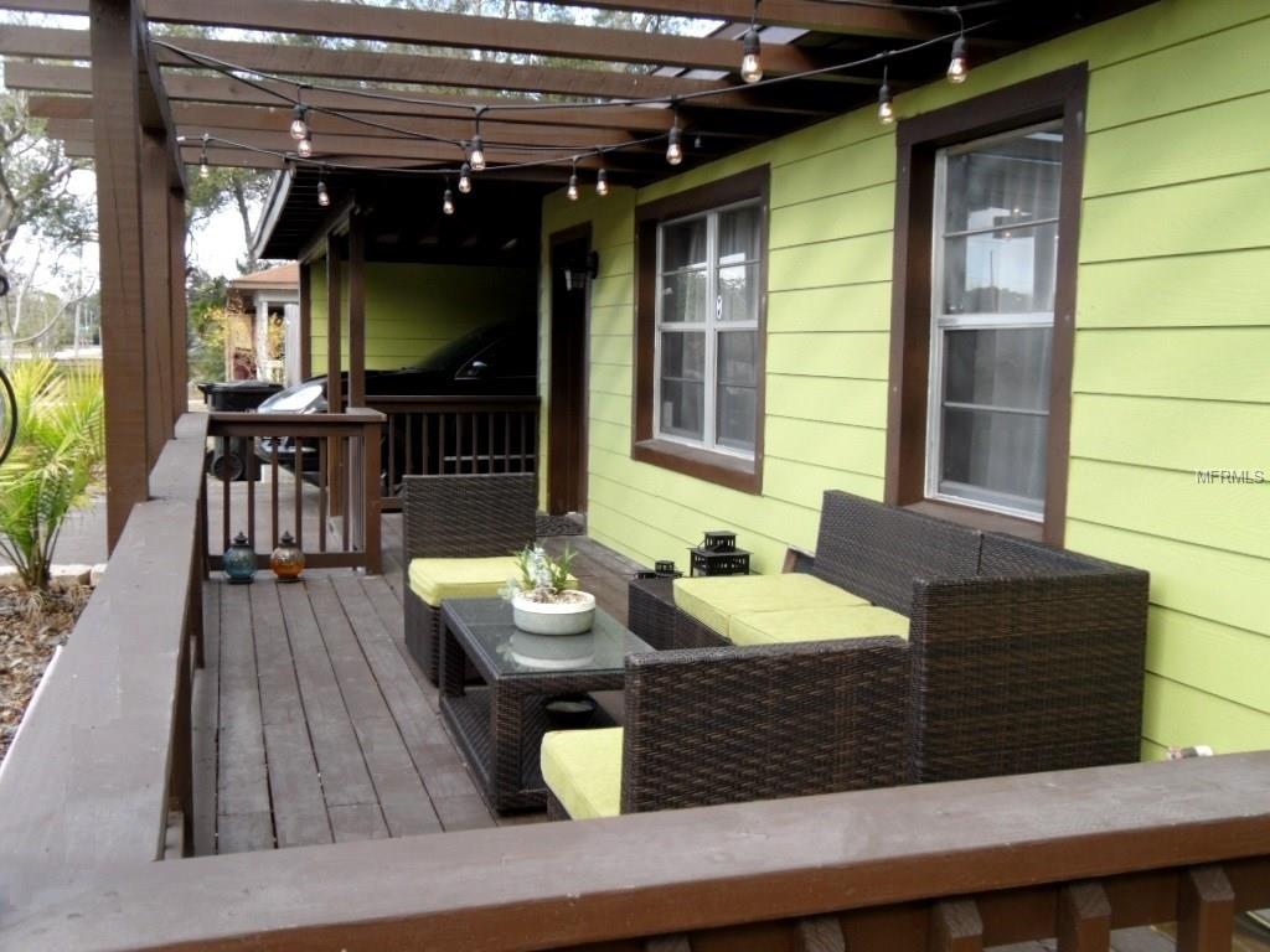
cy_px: 476
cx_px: 635
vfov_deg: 41.8
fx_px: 1247
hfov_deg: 54.0
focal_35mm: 34
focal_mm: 6
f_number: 3.6
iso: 80
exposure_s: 1/125
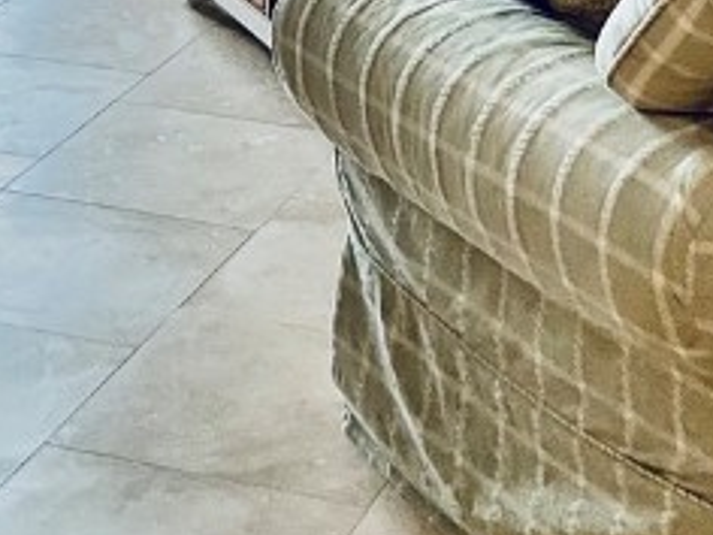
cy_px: -583
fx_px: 2595
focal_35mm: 126
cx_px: 302
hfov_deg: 15.6
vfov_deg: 10.6
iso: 40
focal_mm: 3
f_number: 1.8
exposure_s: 1/120
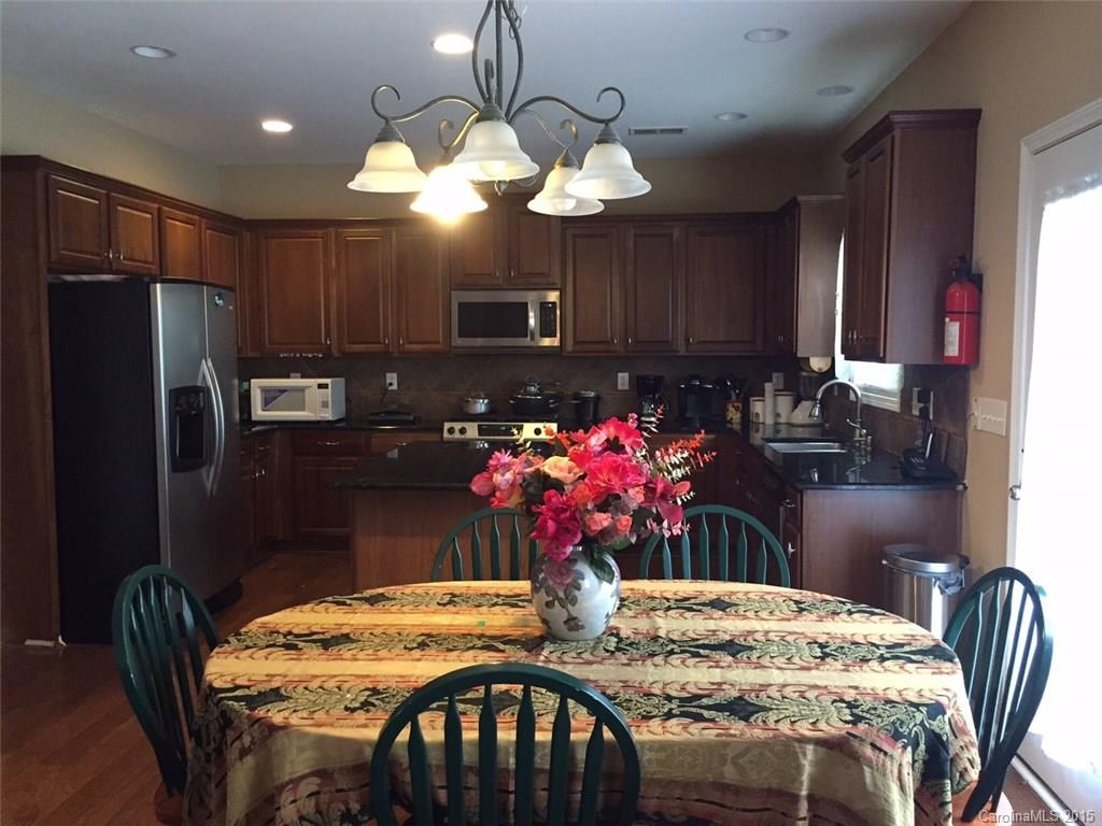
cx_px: 551
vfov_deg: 48.2
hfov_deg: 61.7
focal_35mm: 29
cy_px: 413
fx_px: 923
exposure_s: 1/30
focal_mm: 4.15
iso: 250
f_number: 2.2
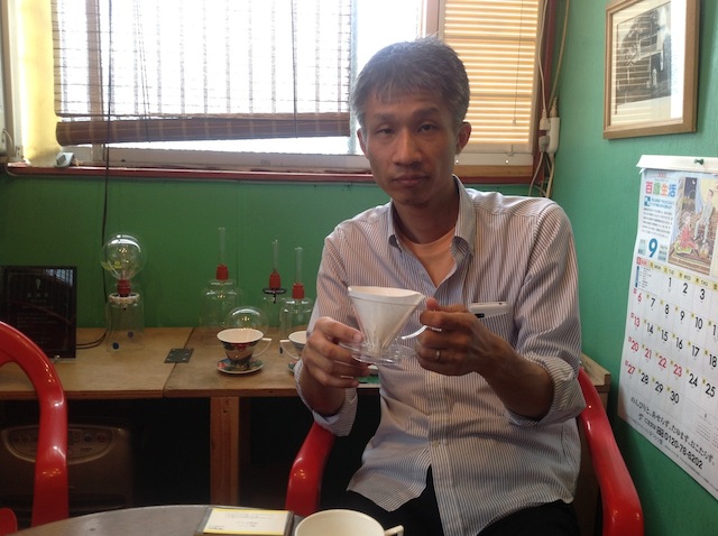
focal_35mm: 35
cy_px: 268
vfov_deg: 40.6
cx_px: 359
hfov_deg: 52.7
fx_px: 725
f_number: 2.4
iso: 64
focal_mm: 4.28
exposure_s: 1/15
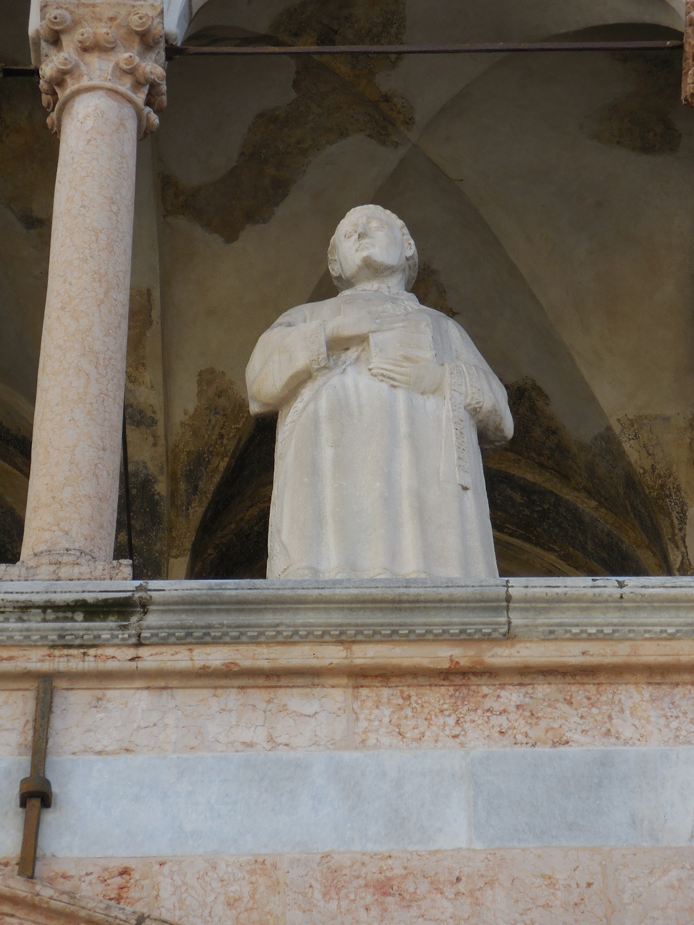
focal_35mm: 195
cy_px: 462
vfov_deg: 10.1
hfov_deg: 7.6
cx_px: 347
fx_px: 5213
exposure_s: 1/160
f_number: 5.6
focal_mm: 35.1
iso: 125
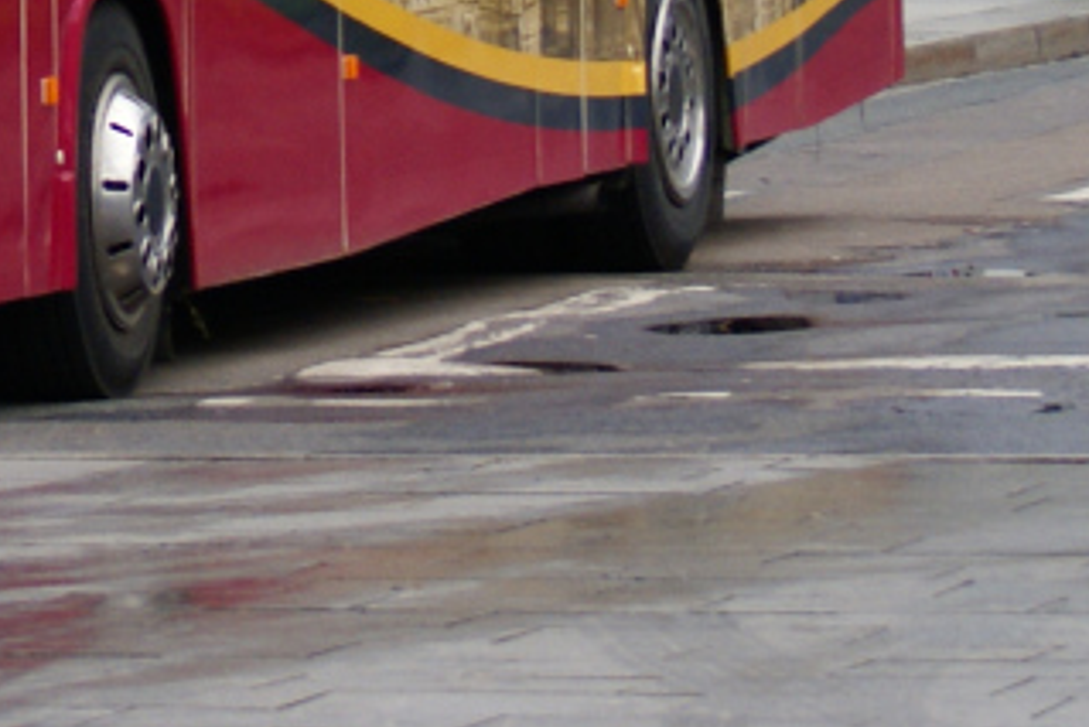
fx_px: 13892
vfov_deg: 3.0
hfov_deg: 4.5
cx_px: -41
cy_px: -655
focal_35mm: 459
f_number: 5.6
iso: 200
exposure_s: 1/125
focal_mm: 75
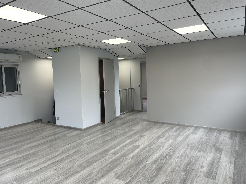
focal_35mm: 26
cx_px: 123
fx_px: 185
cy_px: 92
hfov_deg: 67.3
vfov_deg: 53.1
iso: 40
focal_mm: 4.2
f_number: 1.6
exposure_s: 1/100
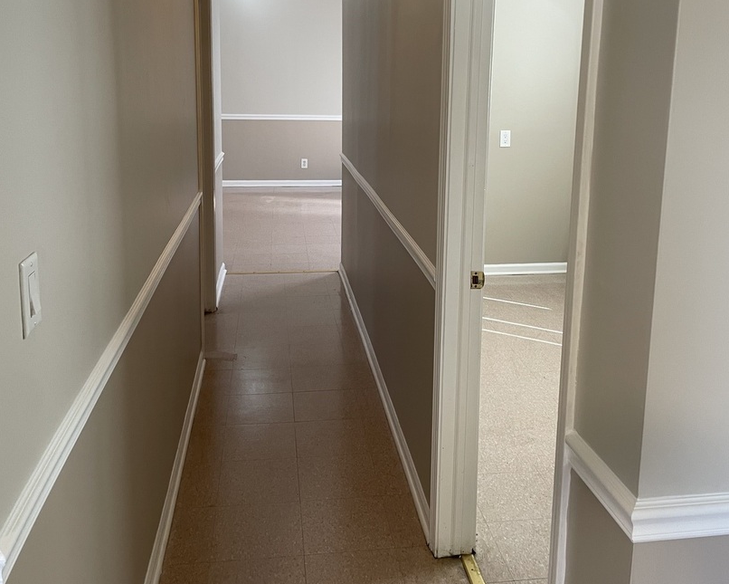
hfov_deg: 52.8
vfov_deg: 42.8
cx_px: 364
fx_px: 734
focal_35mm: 34
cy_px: 196
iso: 100
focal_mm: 4.2
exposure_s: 1/60
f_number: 1.6
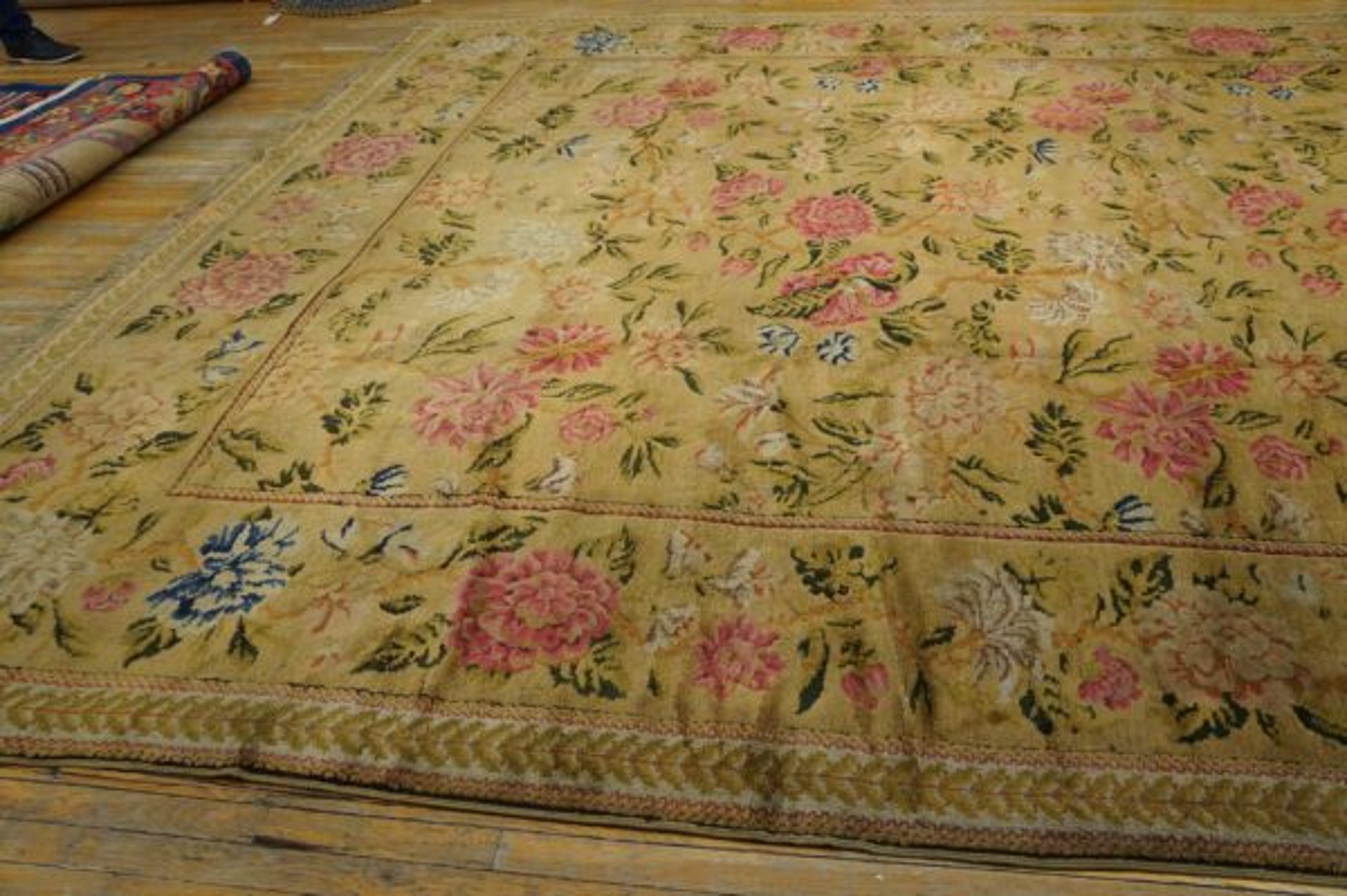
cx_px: 674
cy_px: 448
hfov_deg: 62.0
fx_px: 1122
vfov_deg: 43.5
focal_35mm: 30
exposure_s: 1/160
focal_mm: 20
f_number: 4
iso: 1600
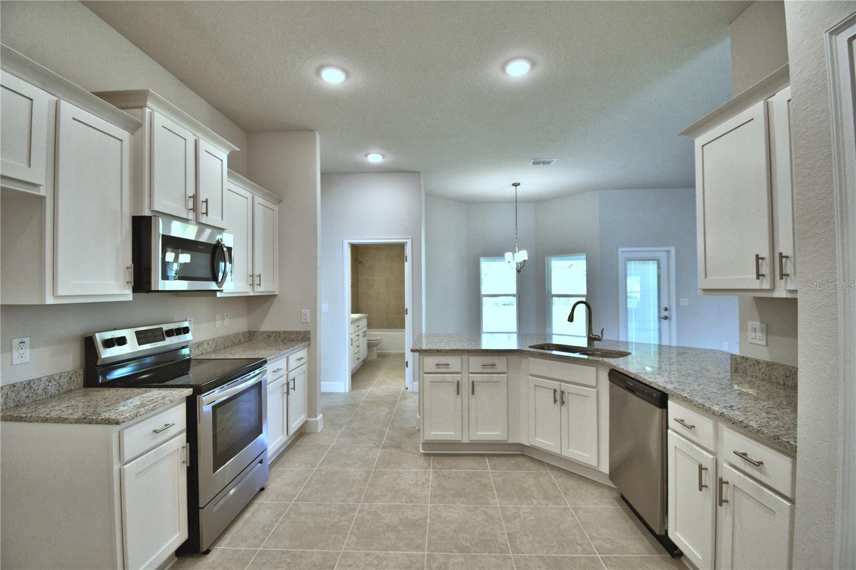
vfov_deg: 77.3
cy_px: 285
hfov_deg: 100.4
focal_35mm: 15
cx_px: 428
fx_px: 357
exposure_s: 1/125
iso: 400
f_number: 4.5
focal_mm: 10
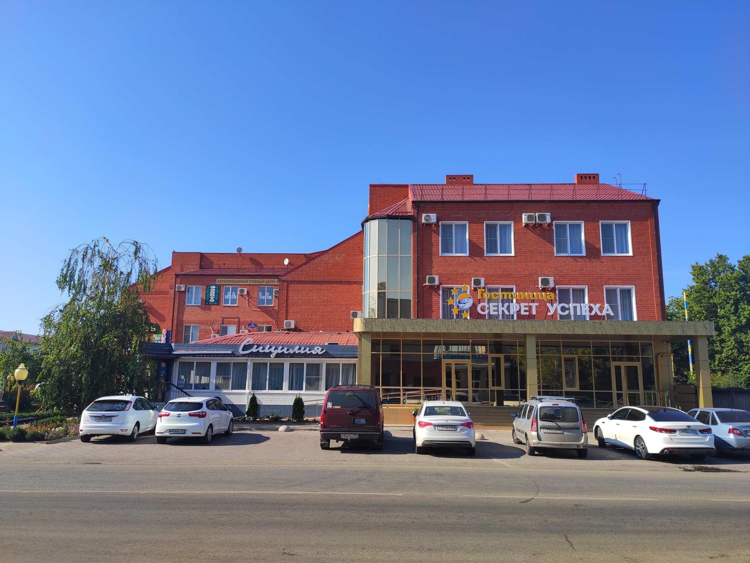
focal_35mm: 26
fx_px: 563
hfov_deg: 67.3
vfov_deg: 53.1
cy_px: 282
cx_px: 375
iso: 112
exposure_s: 1/1479
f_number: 1.75
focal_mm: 4.77
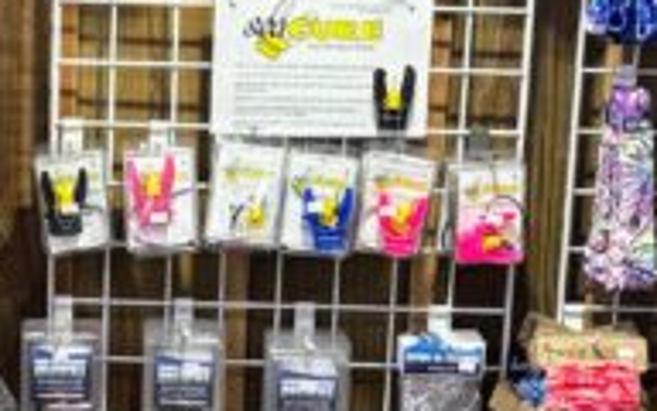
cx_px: 99
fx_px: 2632
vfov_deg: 8.6
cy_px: 719
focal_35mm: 147
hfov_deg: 14.1
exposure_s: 1/60
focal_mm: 5.96
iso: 400
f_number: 1.6
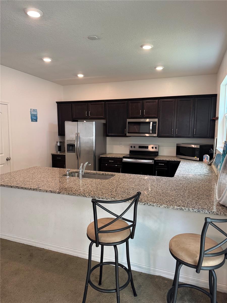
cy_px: 152
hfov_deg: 56.8
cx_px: 114
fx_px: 210
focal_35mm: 24
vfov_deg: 71.6
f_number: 1.78
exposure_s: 1/120
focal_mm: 6.76
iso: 200
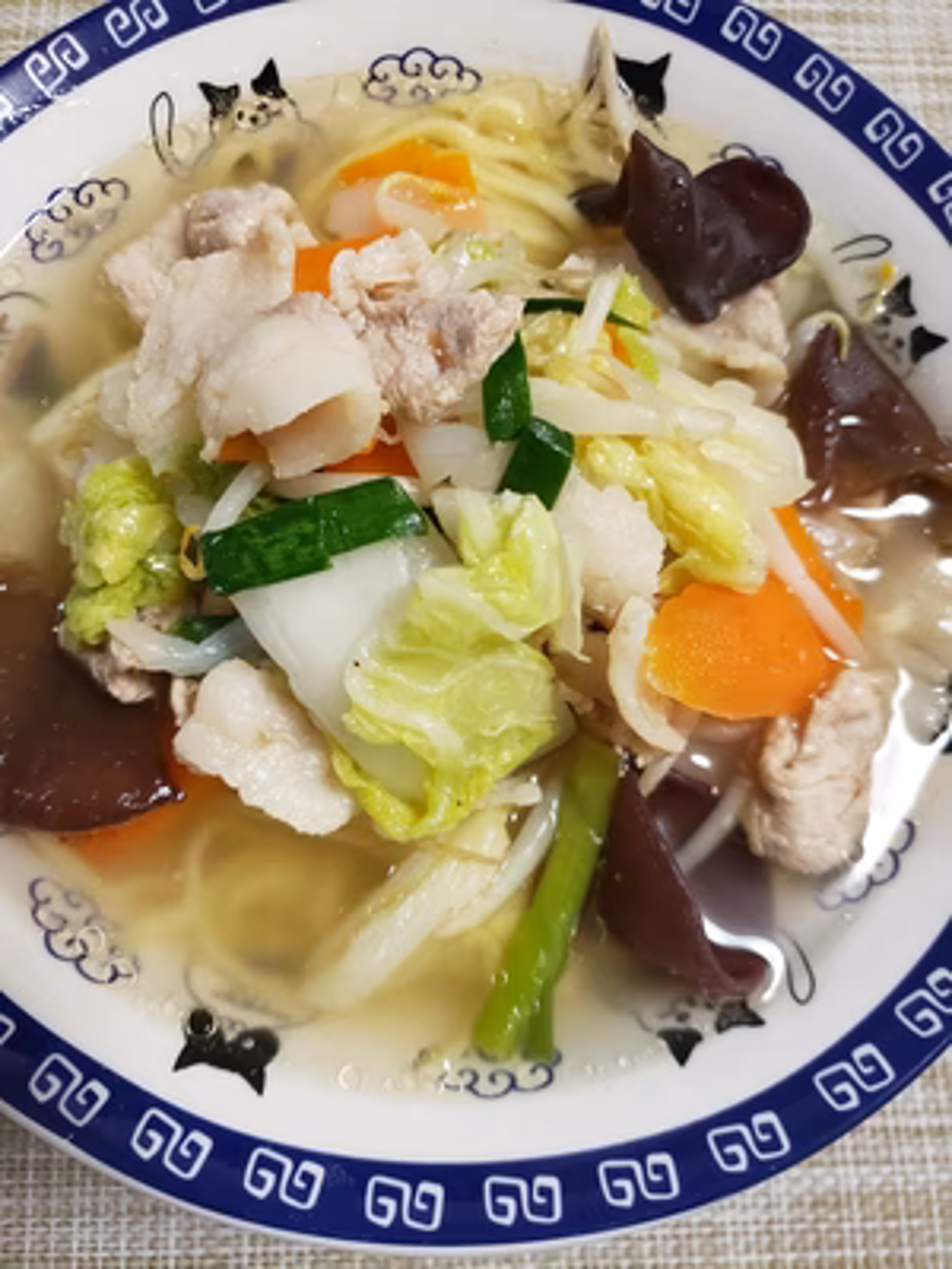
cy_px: 634
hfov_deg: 53.1
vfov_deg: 67.3
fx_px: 953
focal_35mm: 26
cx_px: 476
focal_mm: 4.3
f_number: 1.5
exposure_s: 1/100
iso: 500
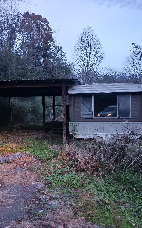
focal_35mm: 29
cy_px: 113
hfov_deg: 43.1
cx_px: 67
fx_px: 180
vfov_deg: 64.6
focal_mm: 4
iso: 160
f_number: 1.8
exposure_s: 1/40
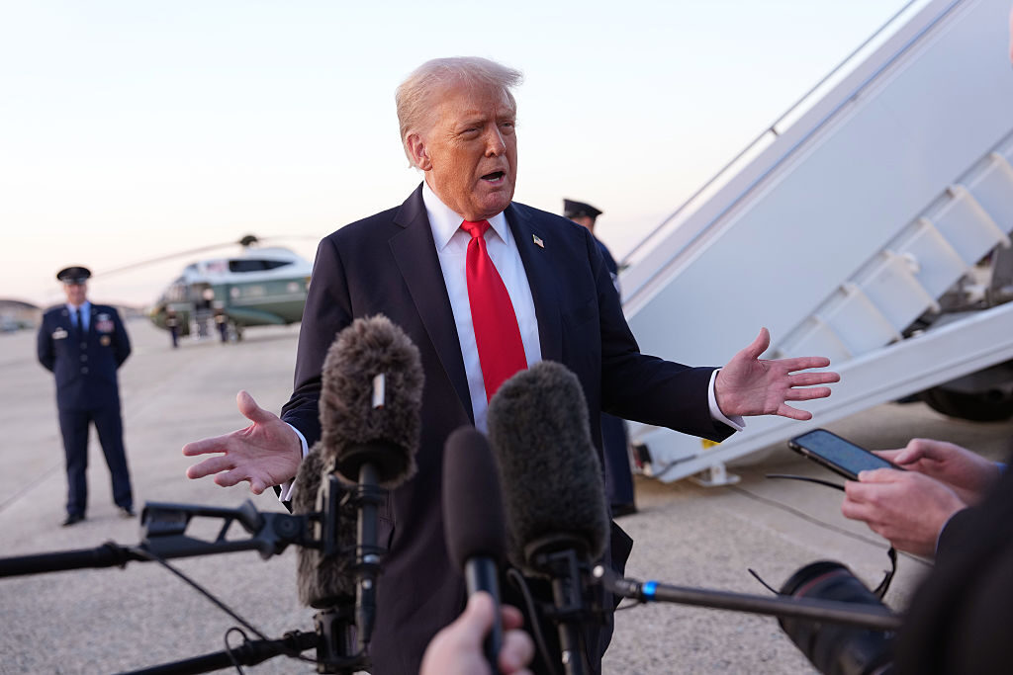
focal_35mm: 43
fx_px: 1210
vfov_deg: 31.2
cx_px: 506
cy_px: 338
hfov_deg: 45.4
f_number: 3.2
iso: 640
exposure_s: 1/320
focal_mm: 43
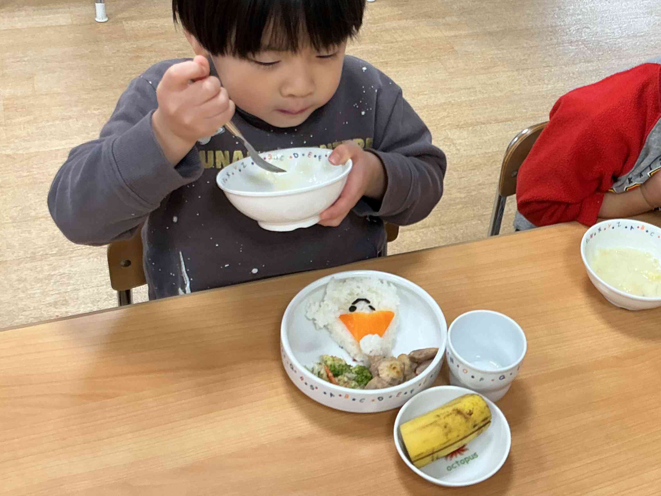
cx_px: 458
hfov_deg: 37.6
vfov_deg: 28.9
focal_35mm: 50
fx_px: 955
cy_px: 172
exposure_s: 1/50
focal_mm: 3
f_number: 1.8
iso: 40
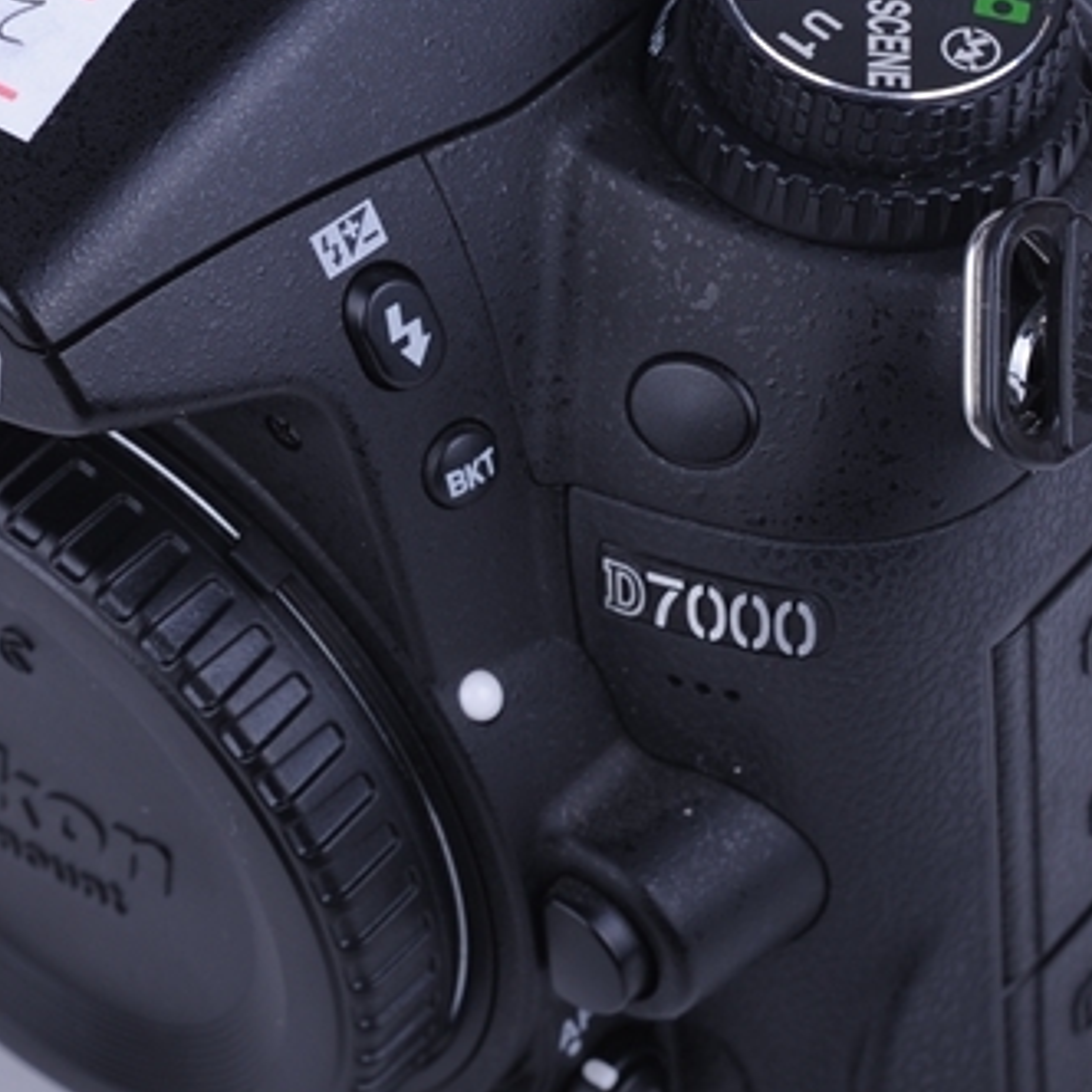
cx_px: 270
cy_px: 495
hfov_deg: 15.1
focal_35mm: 115
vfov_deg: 15.2
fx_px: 4104
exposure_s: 1/200
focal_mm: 60
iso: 200
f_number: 14
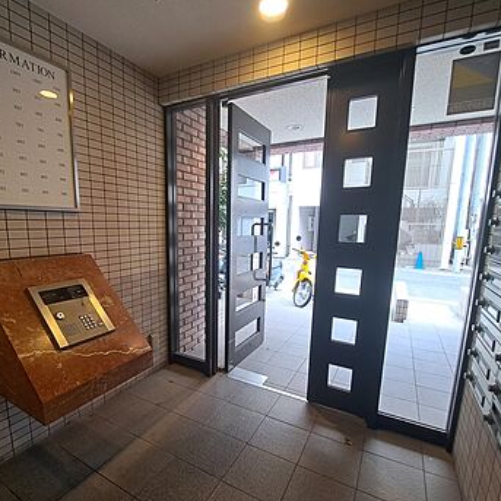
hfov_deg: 83.6
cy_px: 274
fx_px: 278
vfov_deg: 83.7
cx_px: 221
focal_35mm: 17
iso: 50
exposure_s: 1/100
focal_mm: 1.74
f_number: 2.2
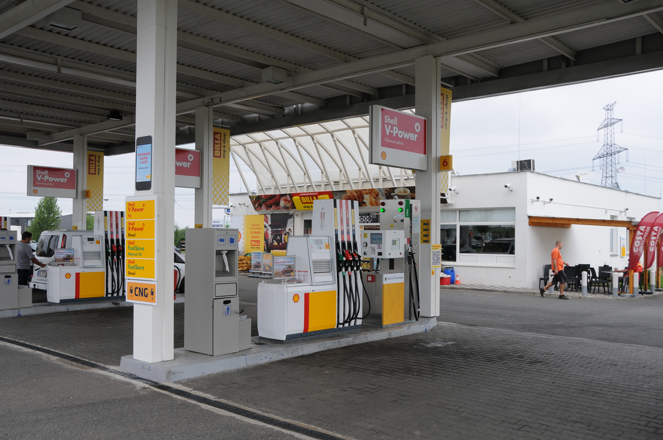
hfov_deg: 57.3
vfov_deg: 39.9
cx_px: 332
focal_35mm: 33
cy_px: 220
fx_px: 607
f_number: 6.3
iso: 200
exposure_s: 1/320
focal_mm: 22
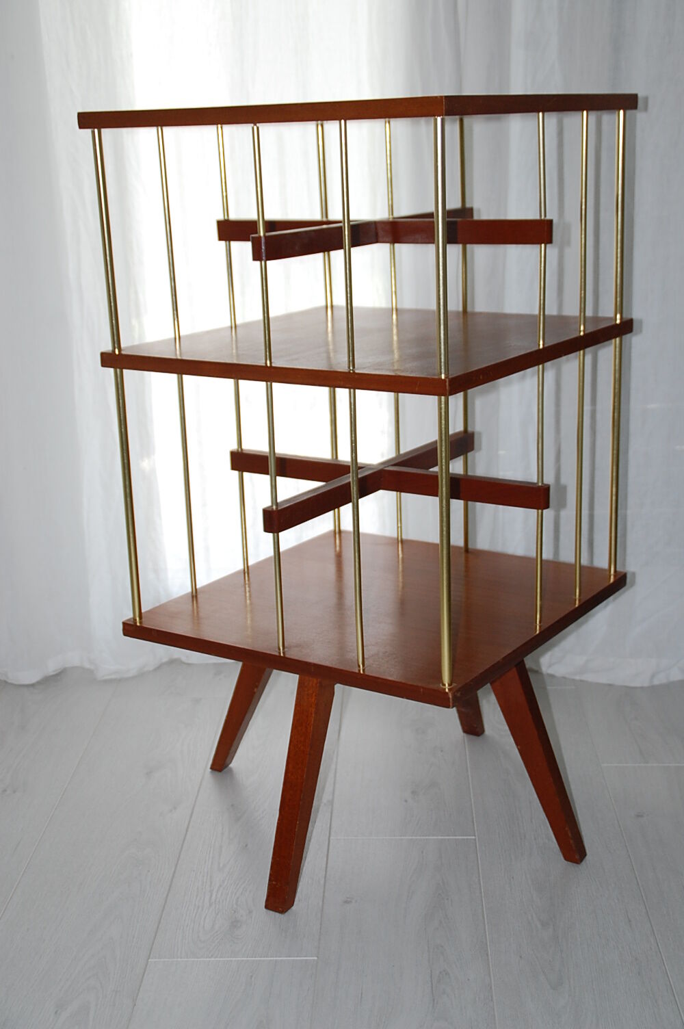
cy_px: 514
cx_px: 342
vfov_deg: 41.1
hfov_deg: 28.0
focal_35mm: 48
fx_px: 1370
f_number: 4.2
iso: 400
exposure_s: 1/125
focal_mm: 32
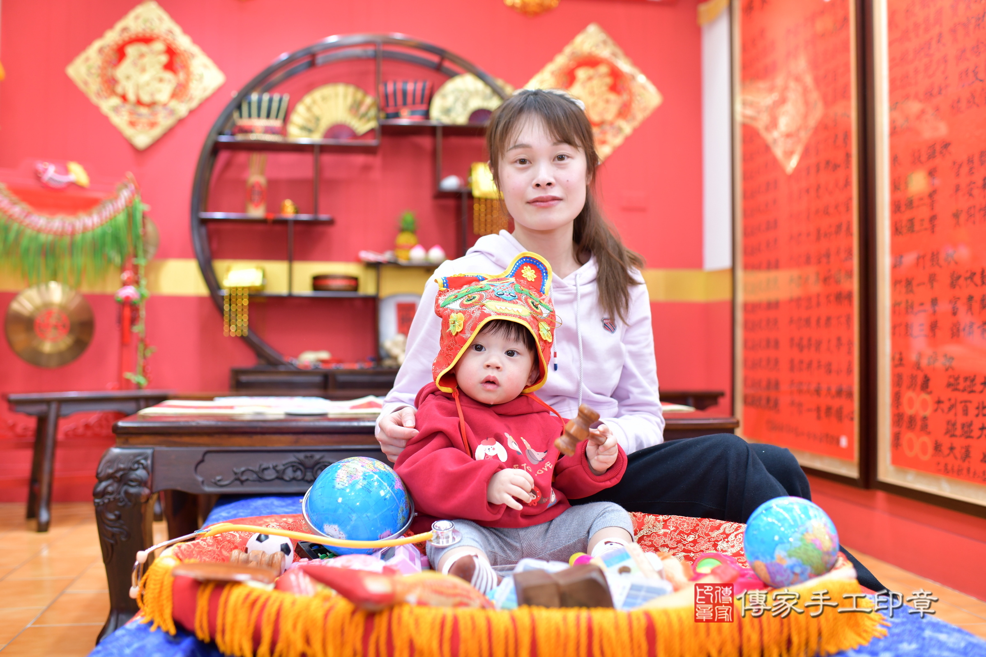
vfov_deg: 37.9
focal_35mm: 35
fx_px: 959
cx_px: 493
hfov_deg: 54.4
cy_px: 328
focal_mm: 35
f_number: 2.8
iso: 500
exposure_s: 1/200
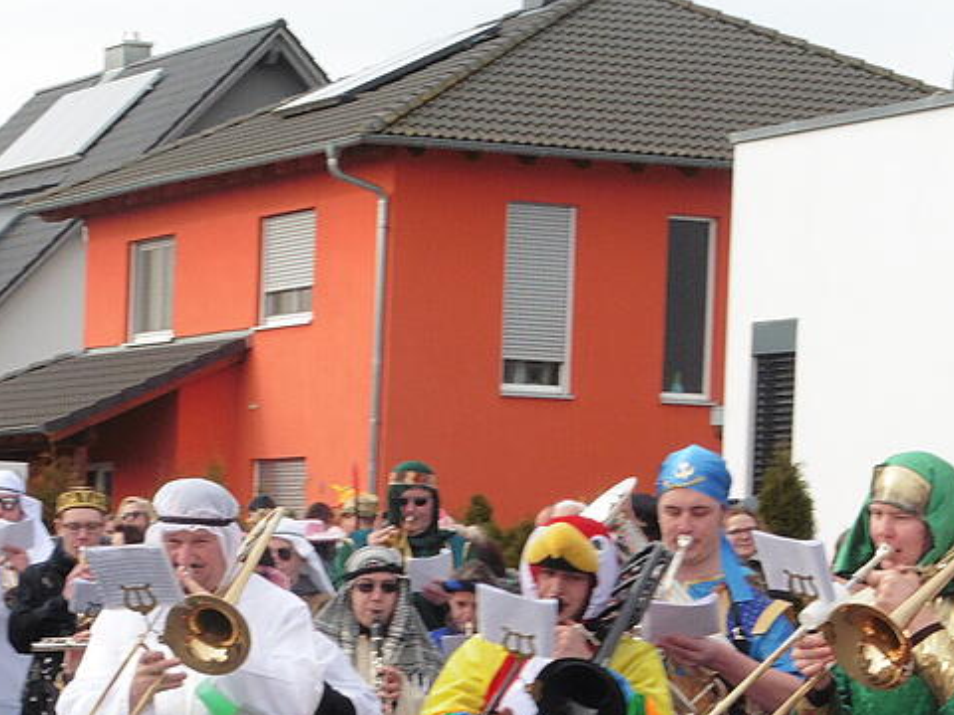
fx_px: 4354
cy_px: 711
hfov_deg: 12.4
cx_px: 153
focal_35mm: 158
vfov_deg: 9.3
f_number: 5.6
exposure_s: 1/125
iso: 100
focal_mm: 14.2
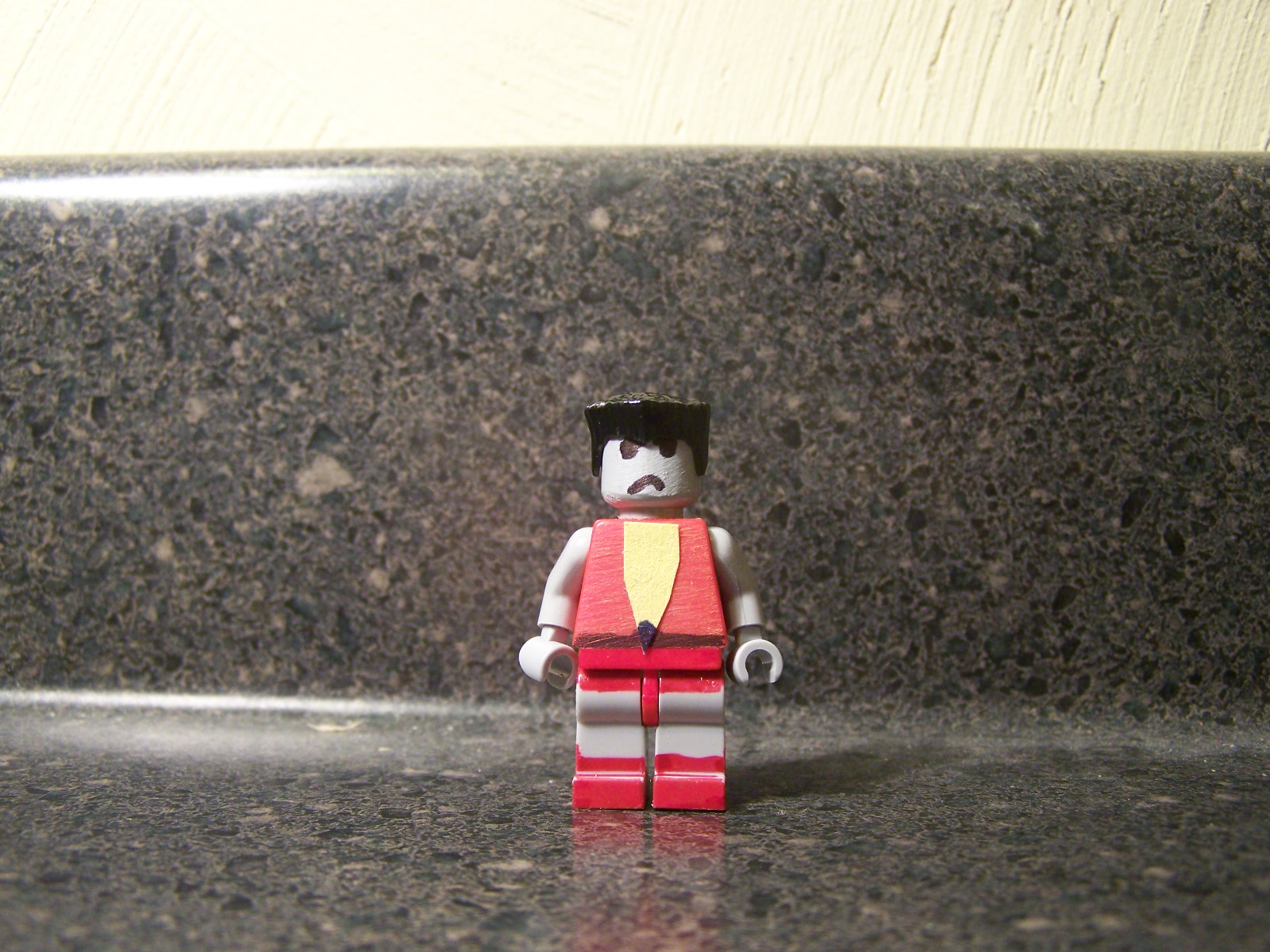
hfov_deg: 49.0
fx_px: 1394
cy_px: 476
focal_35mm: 38
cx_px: 635
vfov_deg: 37.7
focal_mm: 6.3
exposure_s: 1/13
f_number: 2.8
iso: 160
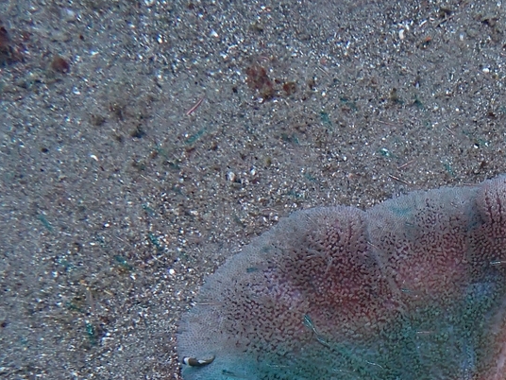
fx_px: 994
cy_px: 381
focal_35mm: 68
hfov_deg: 26.9
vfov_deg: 20.9
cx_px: 510
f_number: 3.2
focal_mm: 5.79
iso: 100
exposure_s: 1/125
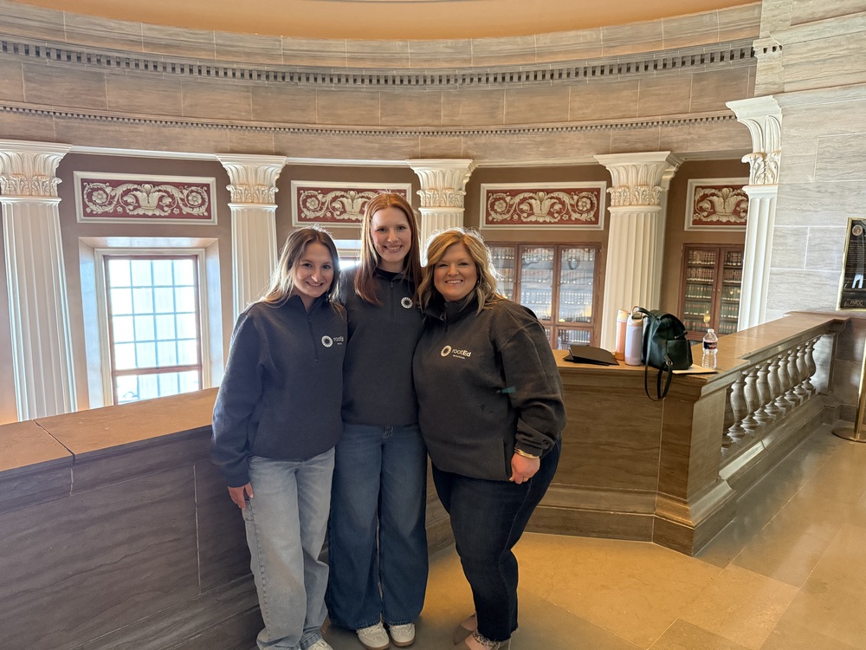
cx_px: 433
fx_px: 600
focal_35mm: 24
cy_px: 325
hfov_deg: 71.6
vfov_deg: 56.8
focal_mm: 6.76
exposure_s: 1/40
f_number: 1.78
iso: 800
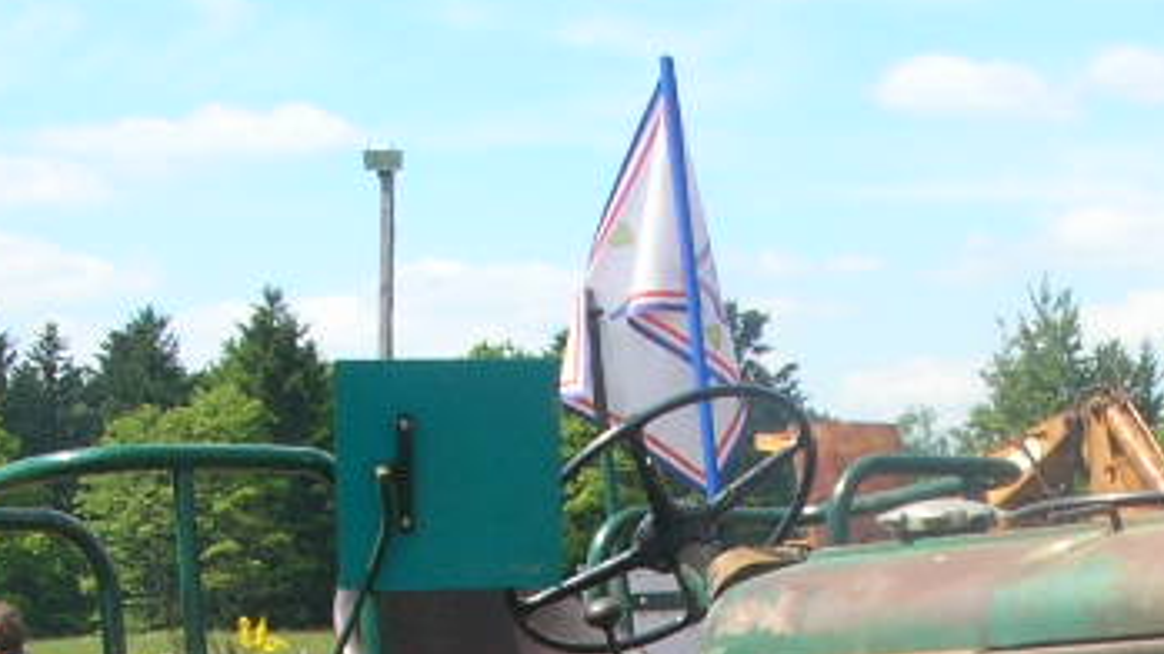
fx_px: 3456
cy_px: 1018
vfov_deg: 10.4
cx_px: 967
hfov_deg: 18.9
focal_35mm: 112
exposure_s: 1/168
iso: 50
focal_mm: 5.8
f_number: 5.6
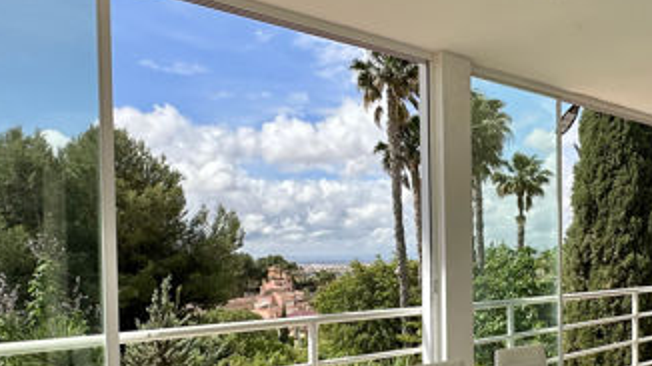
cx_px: 439
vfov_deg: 35.0
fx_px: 570
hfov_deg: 58.1
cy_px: 260
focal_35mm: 33
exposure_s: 1/2174
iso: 50
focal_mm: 2.22
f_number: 2.2
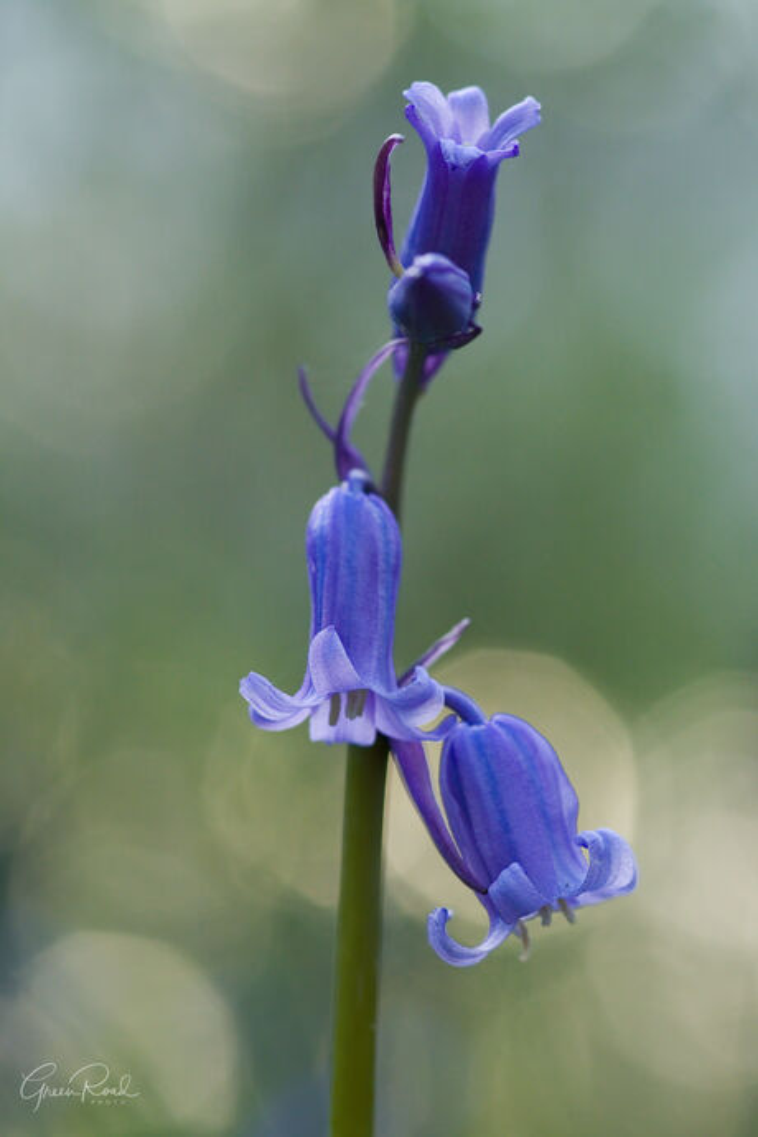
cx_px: 379
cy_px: 568
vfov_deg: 13.7
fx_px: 4737
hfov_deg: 9.1
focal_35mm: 150
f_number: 8
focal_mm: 100
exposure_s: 1/250
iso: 2800
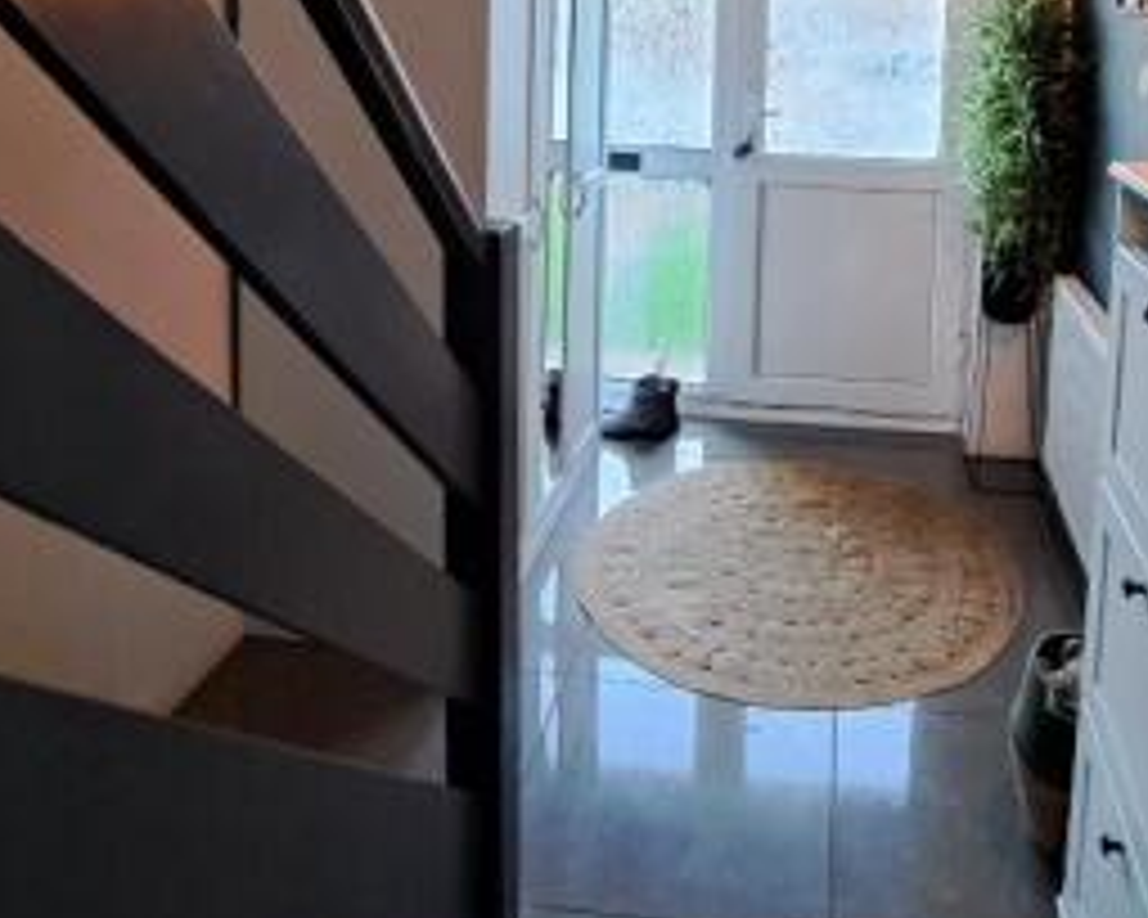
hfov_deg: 59.1
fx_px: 985
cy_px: 97
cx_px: 763
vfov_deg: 45.4
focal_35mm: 29
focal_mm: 1.74
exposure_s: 1/25
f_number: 2.2
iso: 200
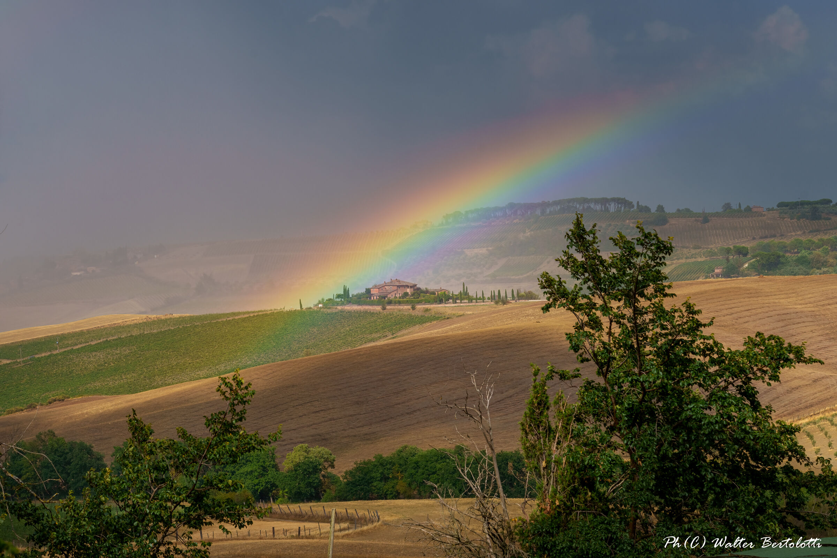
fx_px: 2092
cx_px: 418
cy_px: 279
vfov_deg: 15.2
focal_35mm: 90
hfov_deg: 22.6
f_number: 10
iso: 100
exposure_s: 1/200
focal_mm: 90
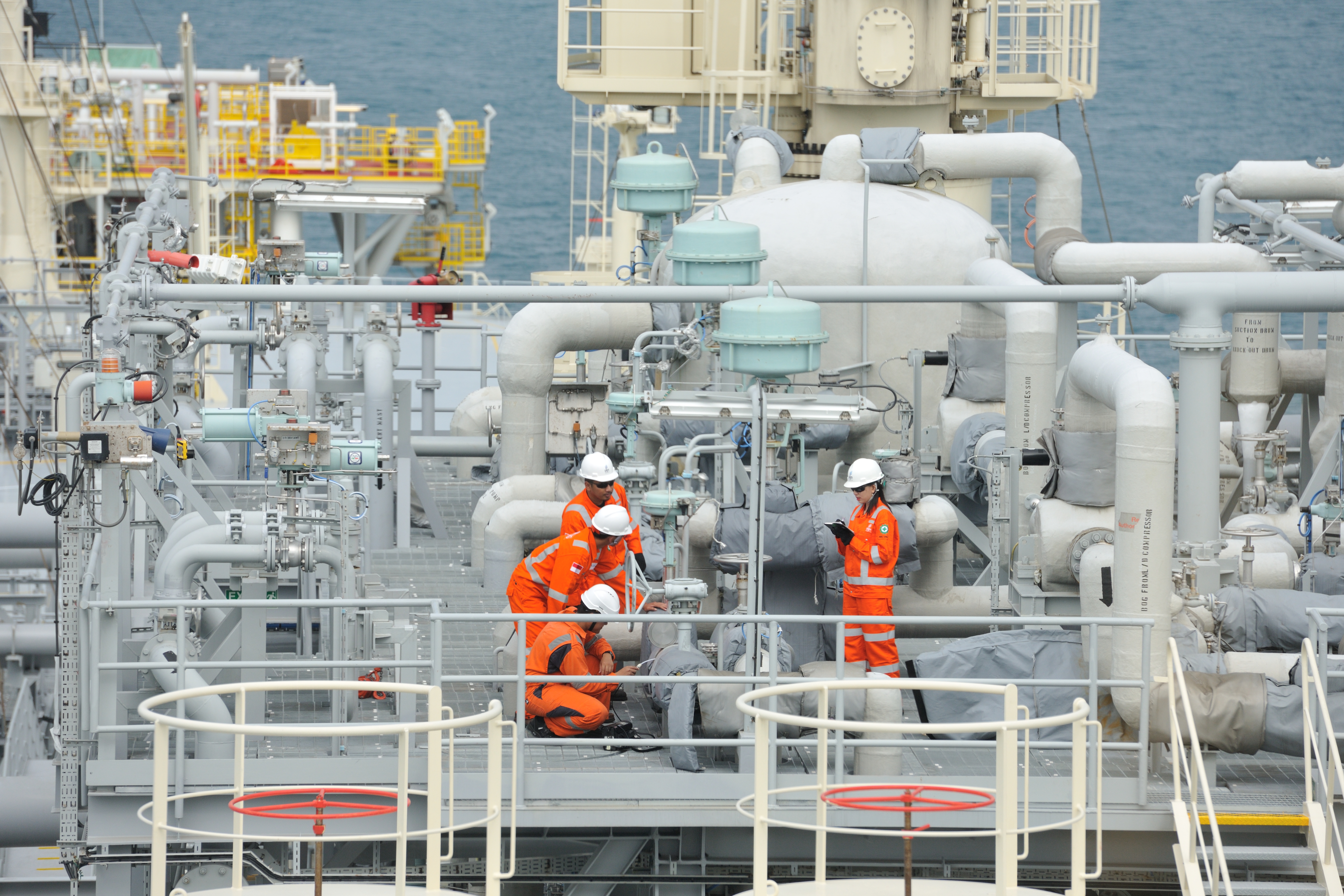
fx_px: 7466
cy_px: 448
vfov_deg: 6.9
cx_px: 672
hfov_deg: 10.3
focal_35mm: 200
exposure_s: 1/640
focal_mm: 200
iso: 320
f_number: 6.3
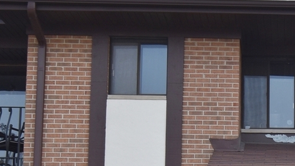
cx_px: 326
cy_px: 214
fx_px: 845
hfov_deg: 19.0
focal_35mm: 108
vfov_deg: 11.0
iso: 200
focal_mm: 20
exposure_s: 1/250
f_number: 8
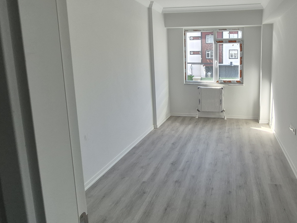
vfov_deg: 66.8
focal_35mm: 19
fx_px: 163
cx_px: 213
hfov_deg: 79.8
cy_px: 74
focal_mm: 1.74
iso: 125
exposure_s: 1/359
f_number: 2.2
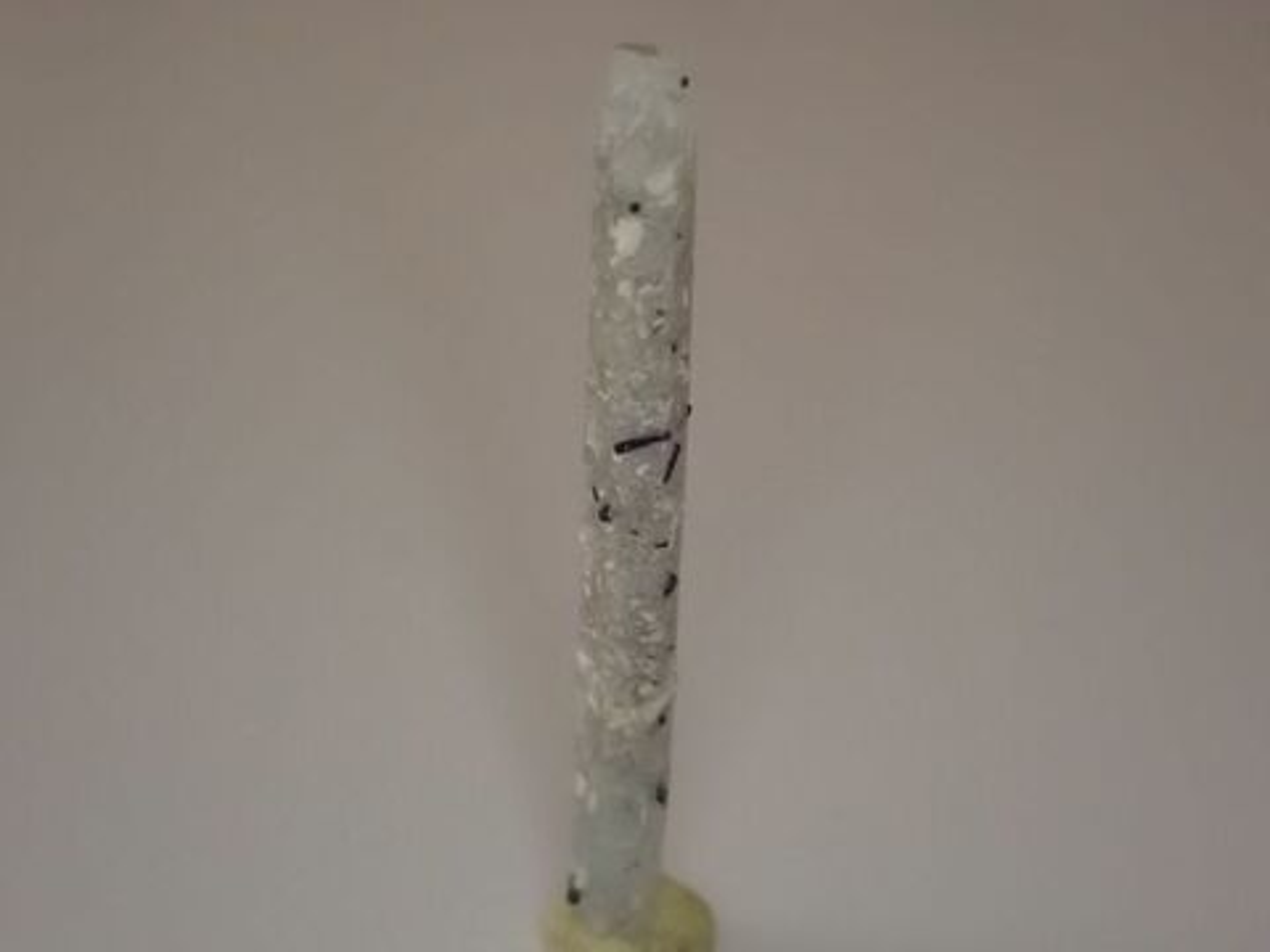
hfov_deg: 19.6
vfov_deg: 14.8
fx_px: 3669
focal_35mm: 100
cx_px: 635
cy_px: 476
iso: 1600
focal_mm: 18
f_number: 4.9
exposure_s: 1/50
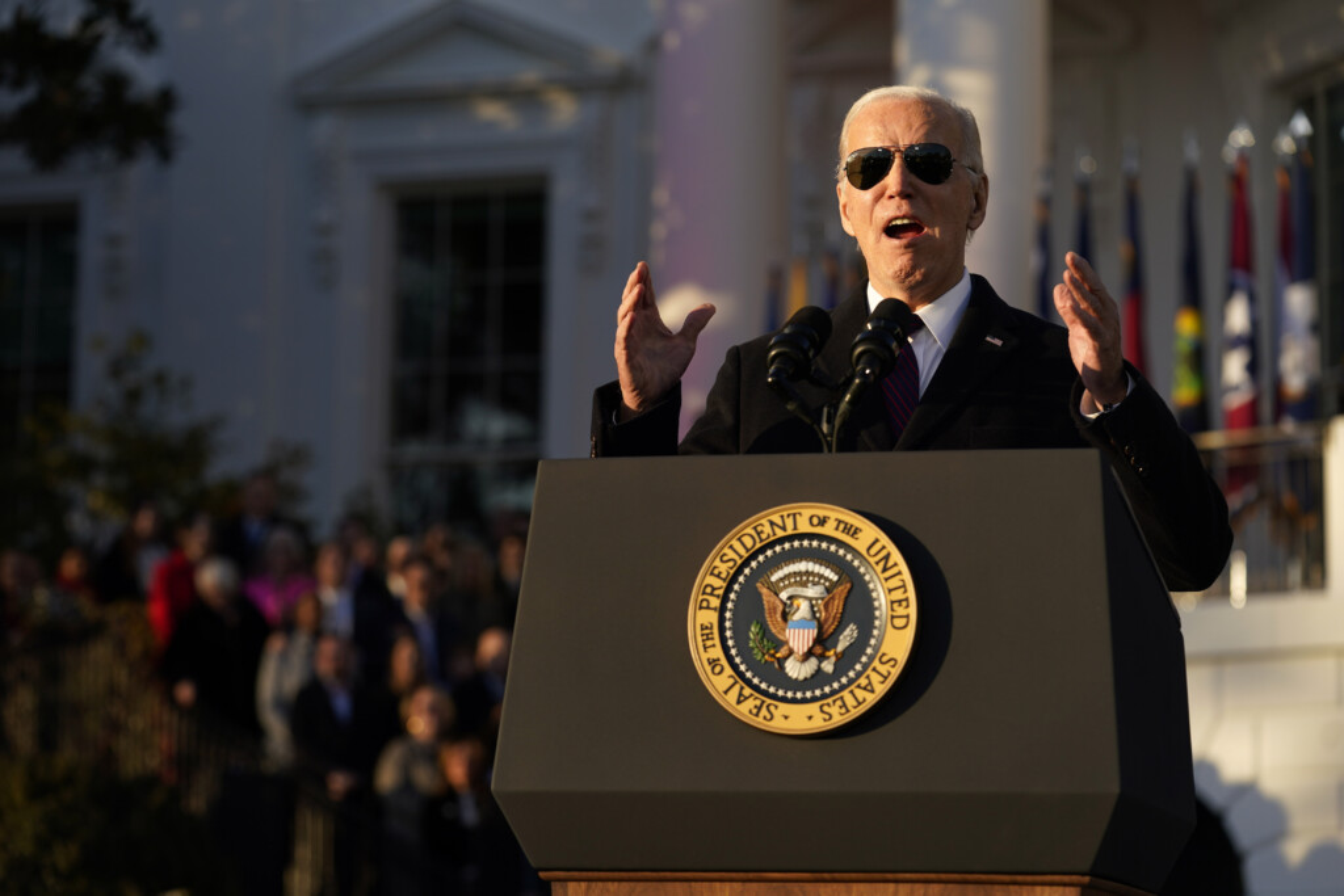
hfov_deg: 18.9
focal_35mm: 108
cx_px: 672
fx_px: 4032
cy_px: 448
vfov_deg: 12.7
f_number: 4
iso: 160
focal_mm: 108
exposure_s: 1/800
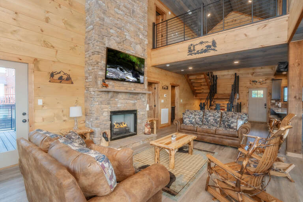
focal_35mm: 16
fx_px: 135
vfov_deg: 73.7
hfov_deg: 96.7
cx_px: 152
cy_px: 101
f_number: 7.1
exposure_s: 1/160
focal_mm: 16
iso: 640
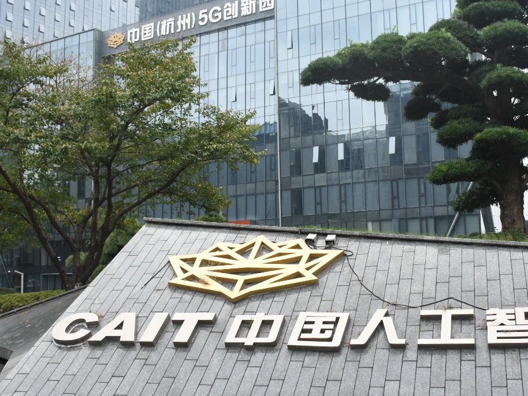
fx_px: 702
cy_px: 182
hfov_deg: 40.9
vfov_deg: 31.5
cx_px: 339
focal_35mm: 46
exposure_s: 1/500
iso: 500
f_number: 3.5
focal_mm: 18
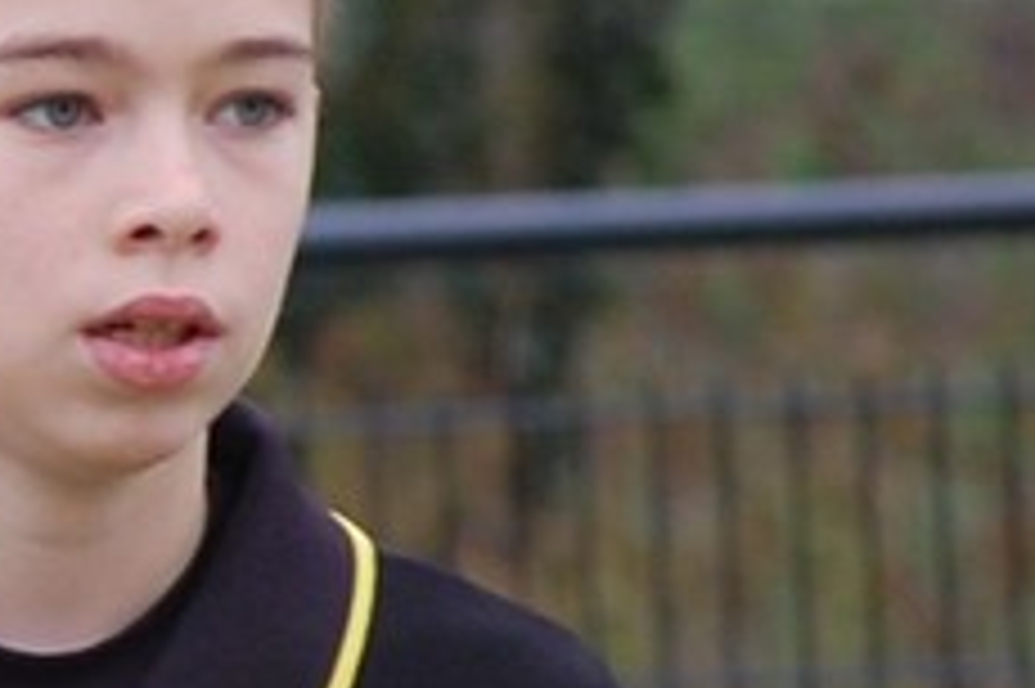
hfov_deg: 2.9
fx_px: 20116
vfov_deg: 2.0
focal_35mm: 700
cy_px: 1187
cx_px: -1076
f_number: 5
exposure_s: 1/400
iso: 400
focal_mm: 105
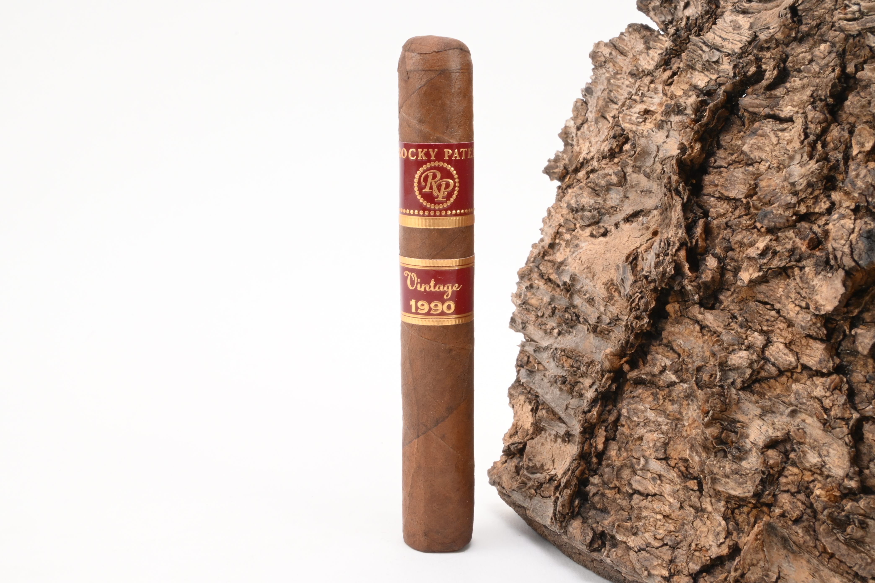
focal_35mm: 45
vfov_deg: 29.9
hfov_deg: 43.6
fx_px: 1094
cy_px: 292
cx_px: 438
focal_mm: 30
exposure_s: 1/15
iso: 640
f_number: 22
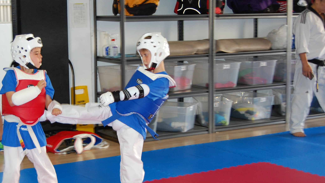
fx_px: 629
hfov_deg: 28.7
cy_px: 86
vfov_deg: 16.5
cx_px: 102
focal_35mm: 73
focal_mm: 32
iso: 400
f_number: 4.5
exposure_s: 1/60
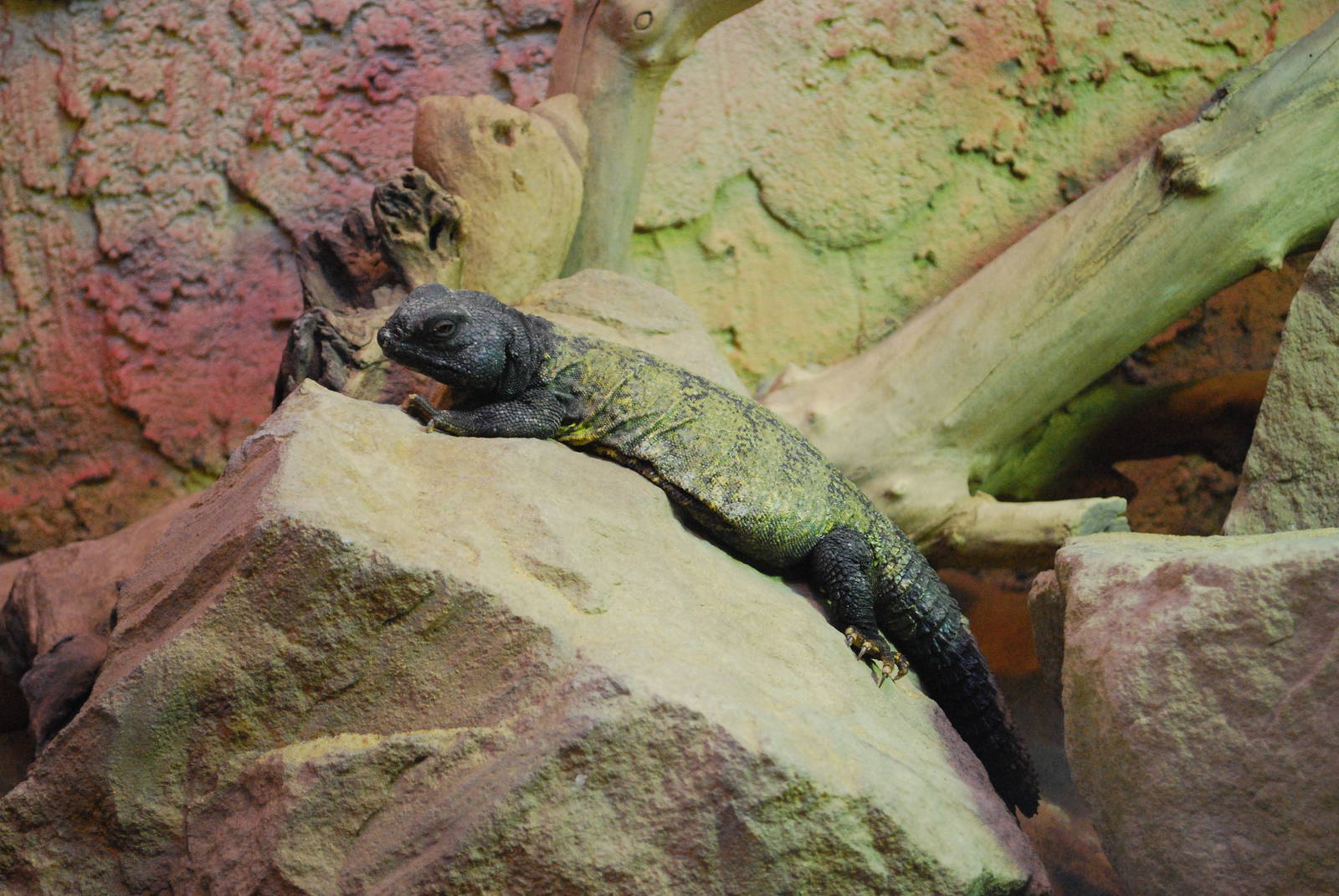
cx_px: 670
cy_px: 448
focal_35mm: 82
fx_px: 3072
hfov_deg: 24.6
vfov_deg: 16.6
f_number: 5.6
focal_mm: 55
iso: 1600
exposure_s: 1/80
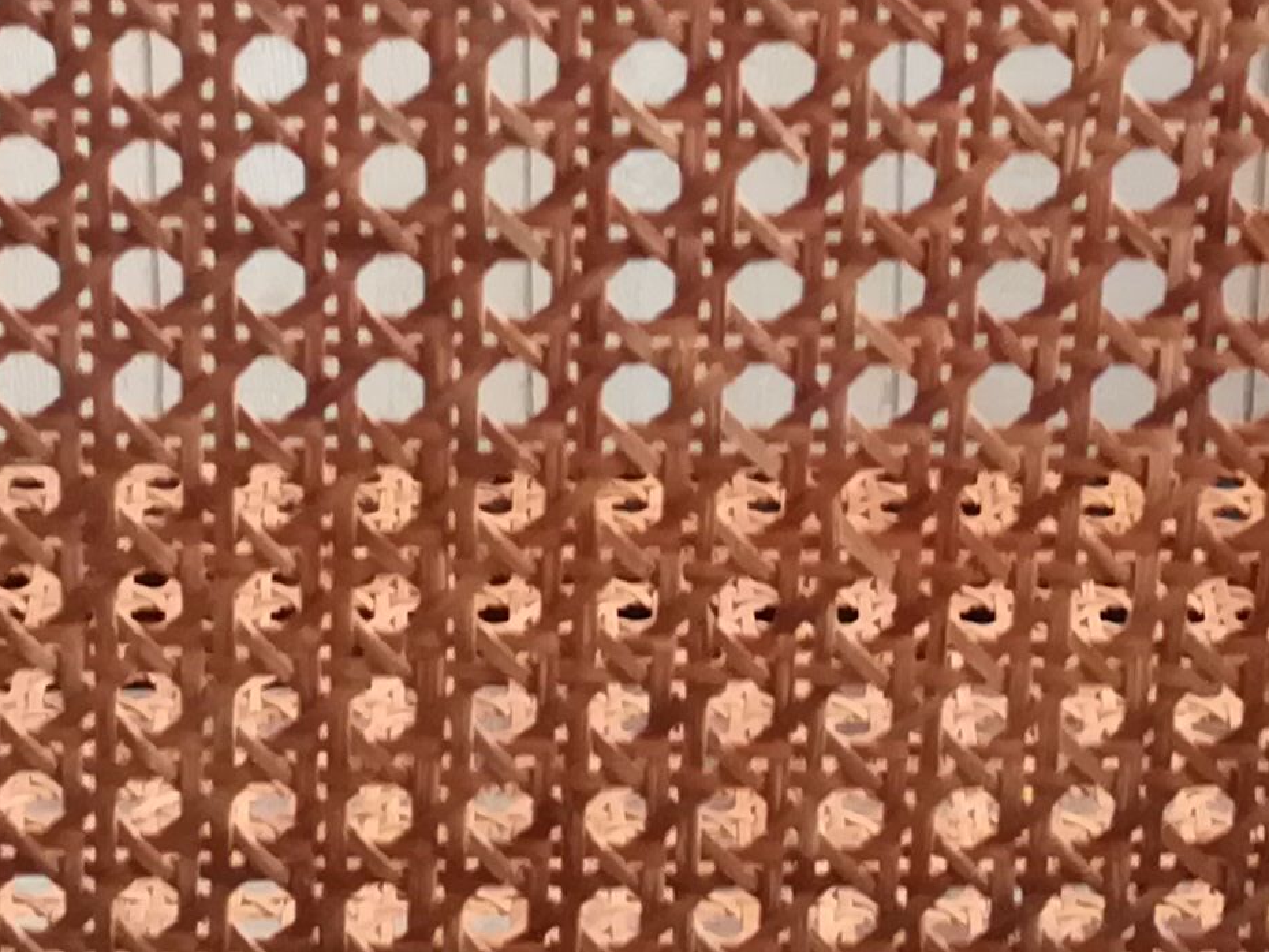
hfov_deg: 14.0
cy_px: 276
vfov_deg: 10.5
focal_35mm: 141
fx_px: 5170
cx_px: 583
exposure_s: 1/33.3
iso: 160
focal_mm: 3.83
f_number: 2.2
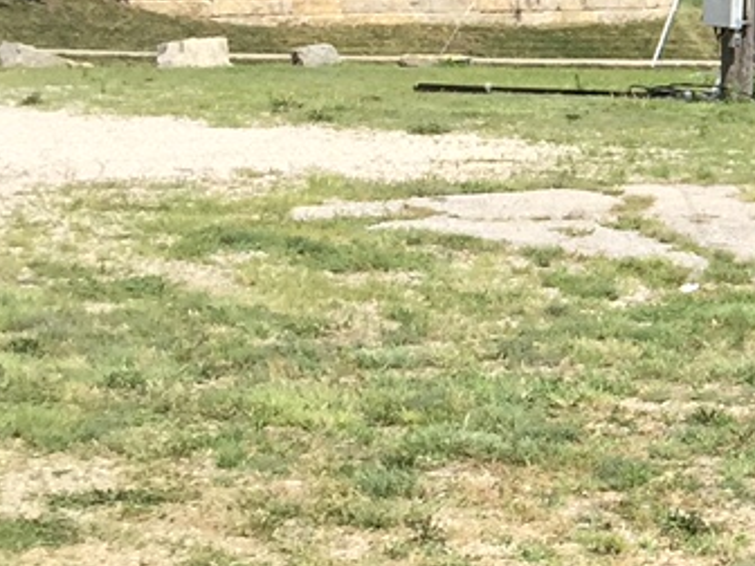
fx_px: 3075
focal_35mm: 141
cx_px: 1618
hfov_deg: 12.1
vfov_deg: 10.5
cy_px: 175
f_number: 2.2
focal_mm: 4.15
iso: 32
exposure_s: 1/1582
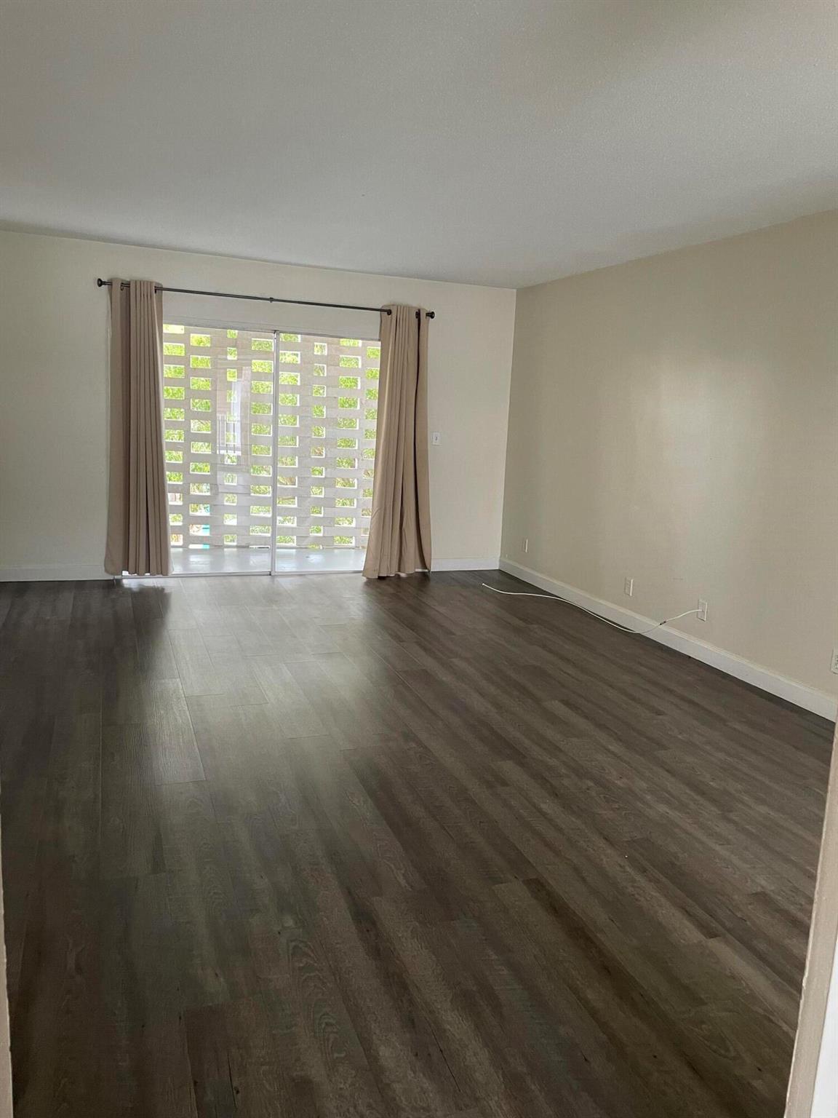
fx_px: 839
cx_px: 419
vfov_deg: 67.3
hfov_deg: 53.1
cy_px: 559
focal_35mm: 26
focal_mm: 4.2
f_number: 1.6
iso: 200
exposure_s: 1/60
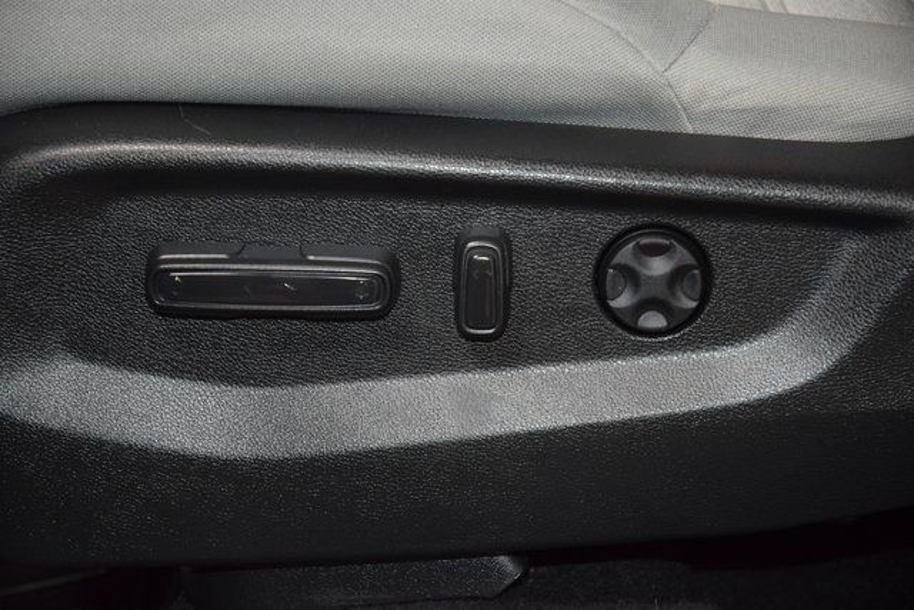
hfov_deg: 19.5
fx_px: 2666
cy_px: 305
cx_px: 457
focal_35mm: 105
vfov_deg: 13.0
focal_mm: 70
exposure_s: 1/60
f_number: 4.5
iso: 2500
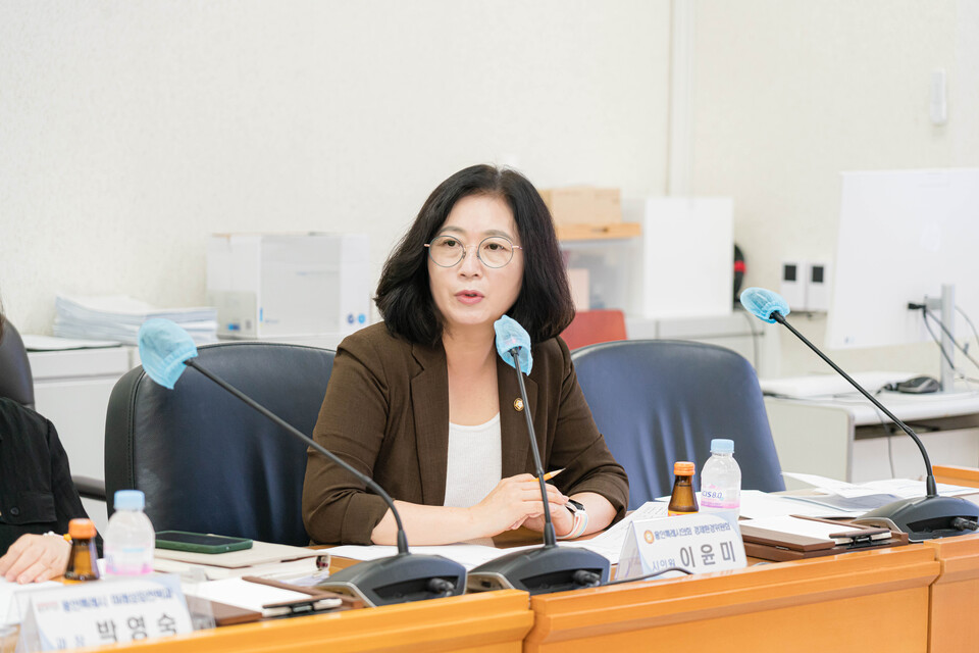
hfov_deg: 19.6
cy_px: 326
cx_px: 490
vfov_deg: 13.2
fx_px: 2828
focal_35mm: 104
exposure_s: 1/250
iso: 3200
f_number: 4
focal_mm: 104
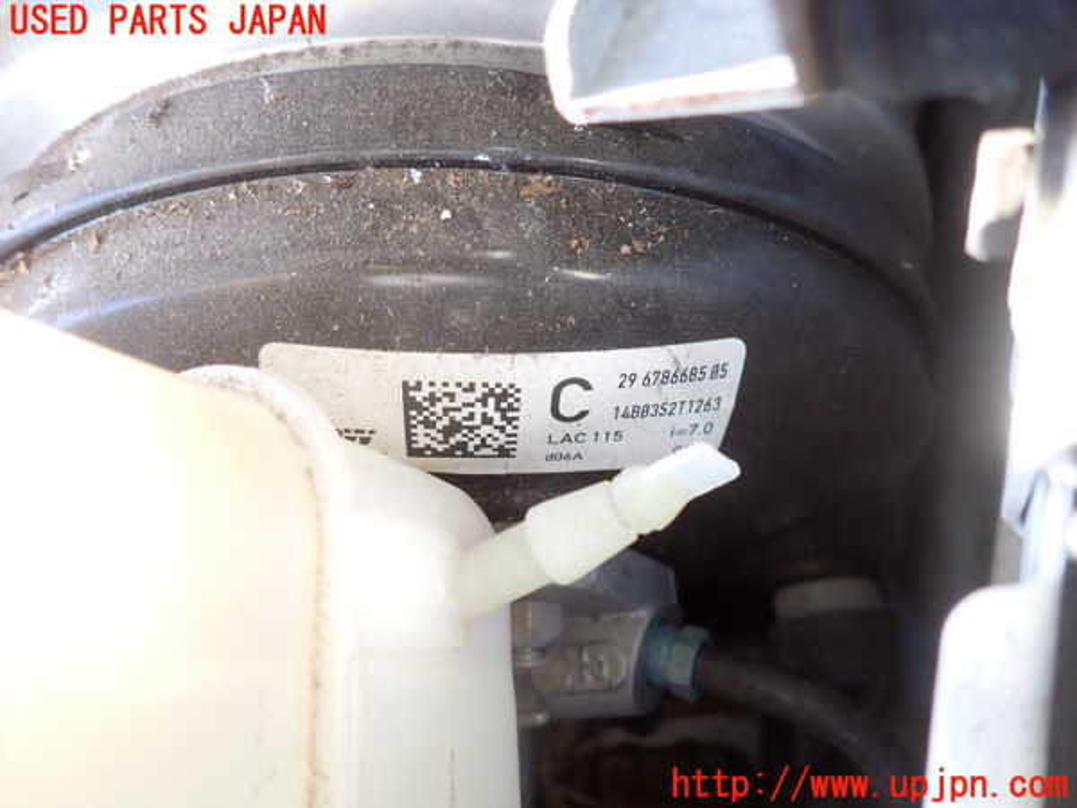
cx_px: 538
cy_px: 404
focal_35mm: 25
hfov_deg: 69.4
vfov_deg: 54.9
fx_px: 778
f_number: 2
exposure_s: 1/50
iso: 200
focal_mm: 4.5
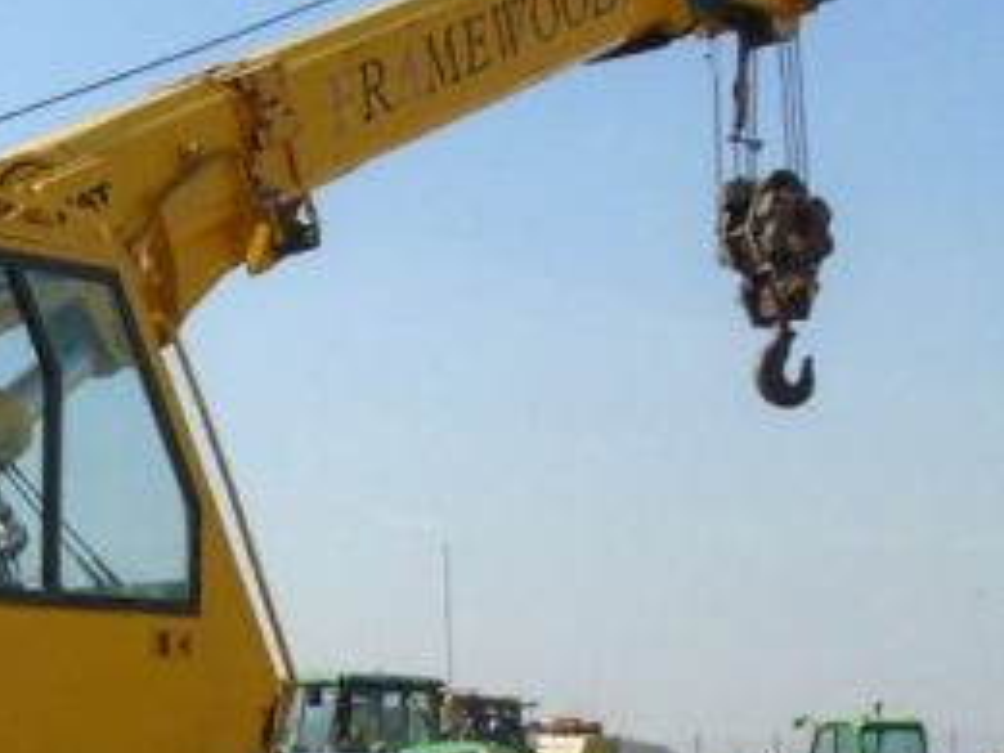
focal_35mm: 80
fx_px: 2320
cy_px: 664
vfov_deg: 18.2
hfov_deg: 21.9
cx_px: -321
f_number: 8
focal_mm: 4.6
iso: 100
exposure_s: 1/160
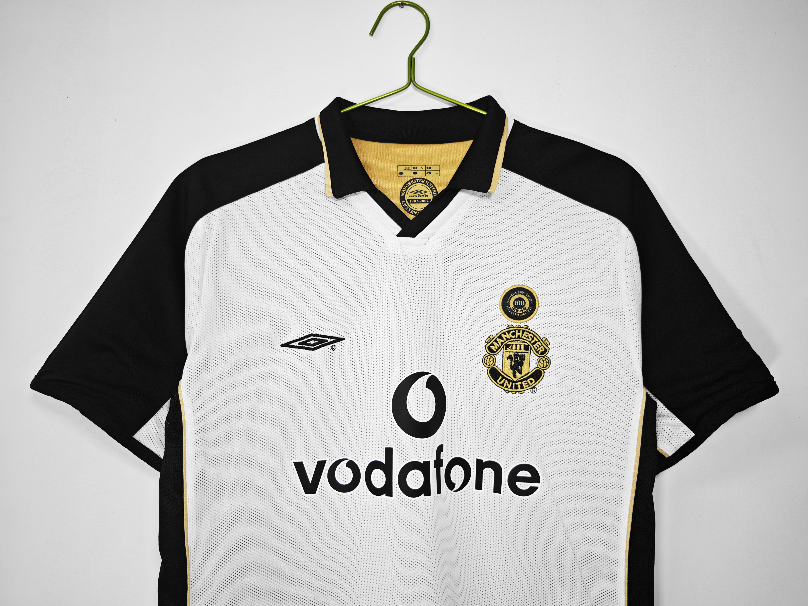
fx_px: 537
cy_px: 303
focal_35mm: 23
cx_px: 404
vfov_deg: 58.9
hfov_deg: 73.9
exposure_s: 1/100
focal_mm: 8.67
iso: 104
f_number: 1.75
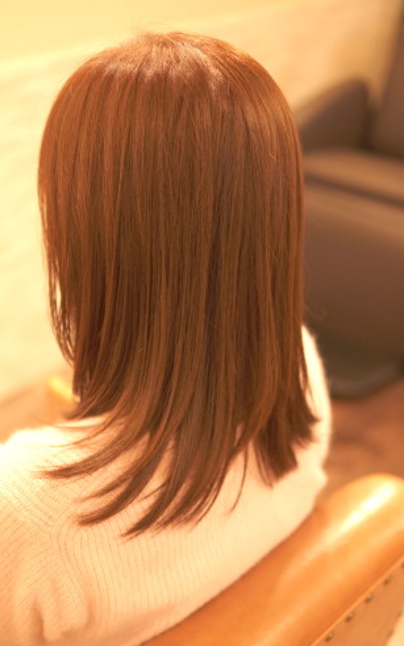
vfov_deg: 37.2
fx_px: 960
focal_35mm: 55
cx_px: 218
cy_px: 326
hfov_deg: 23.8
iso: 800
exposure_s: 1/250
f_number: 2.2
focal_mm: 35
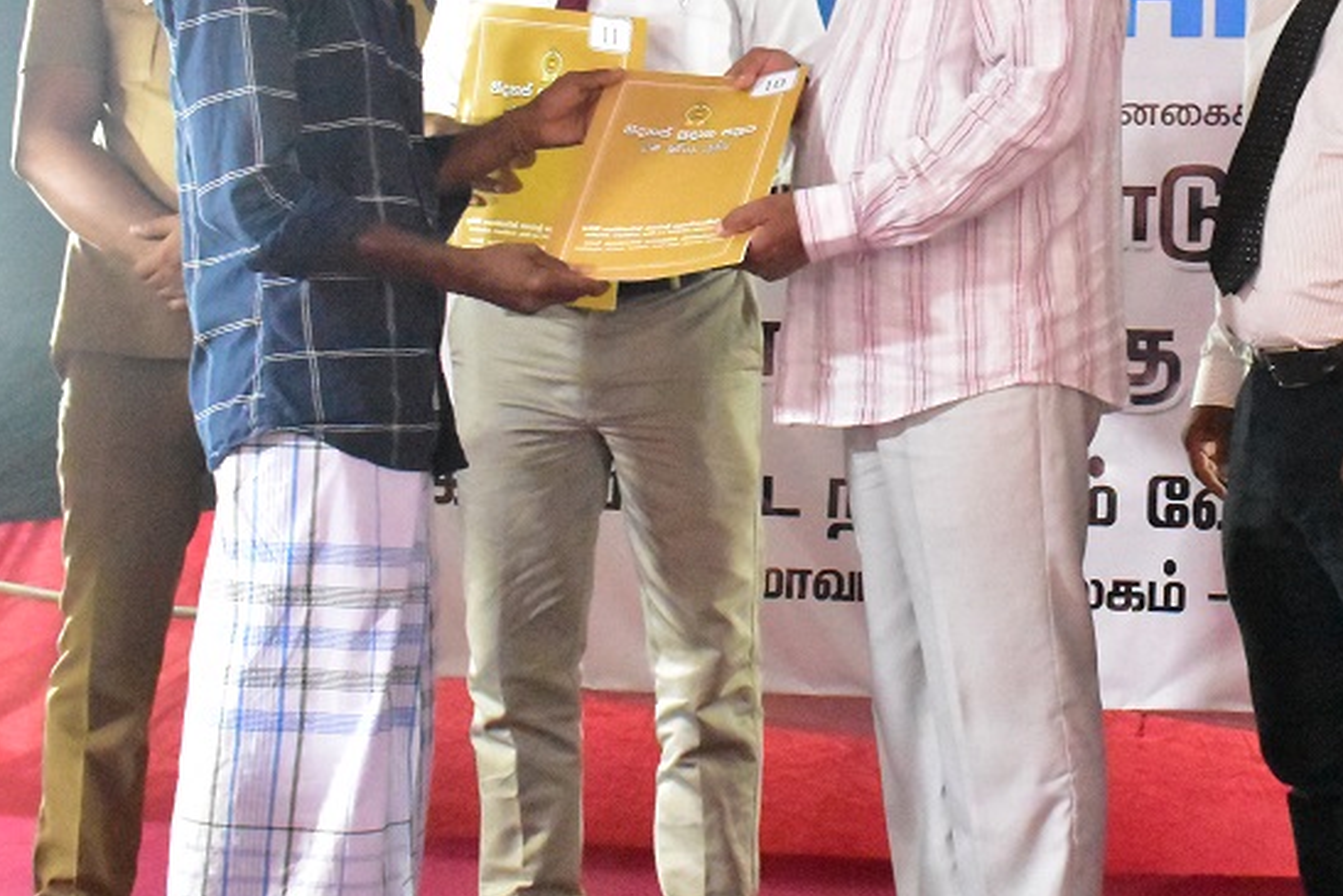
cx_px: 1186
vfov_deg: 17.1
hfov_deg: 25.0
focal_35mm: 79
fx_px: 2948
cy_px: 155
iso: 16000
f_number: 10
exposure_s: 1/160
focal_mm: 24
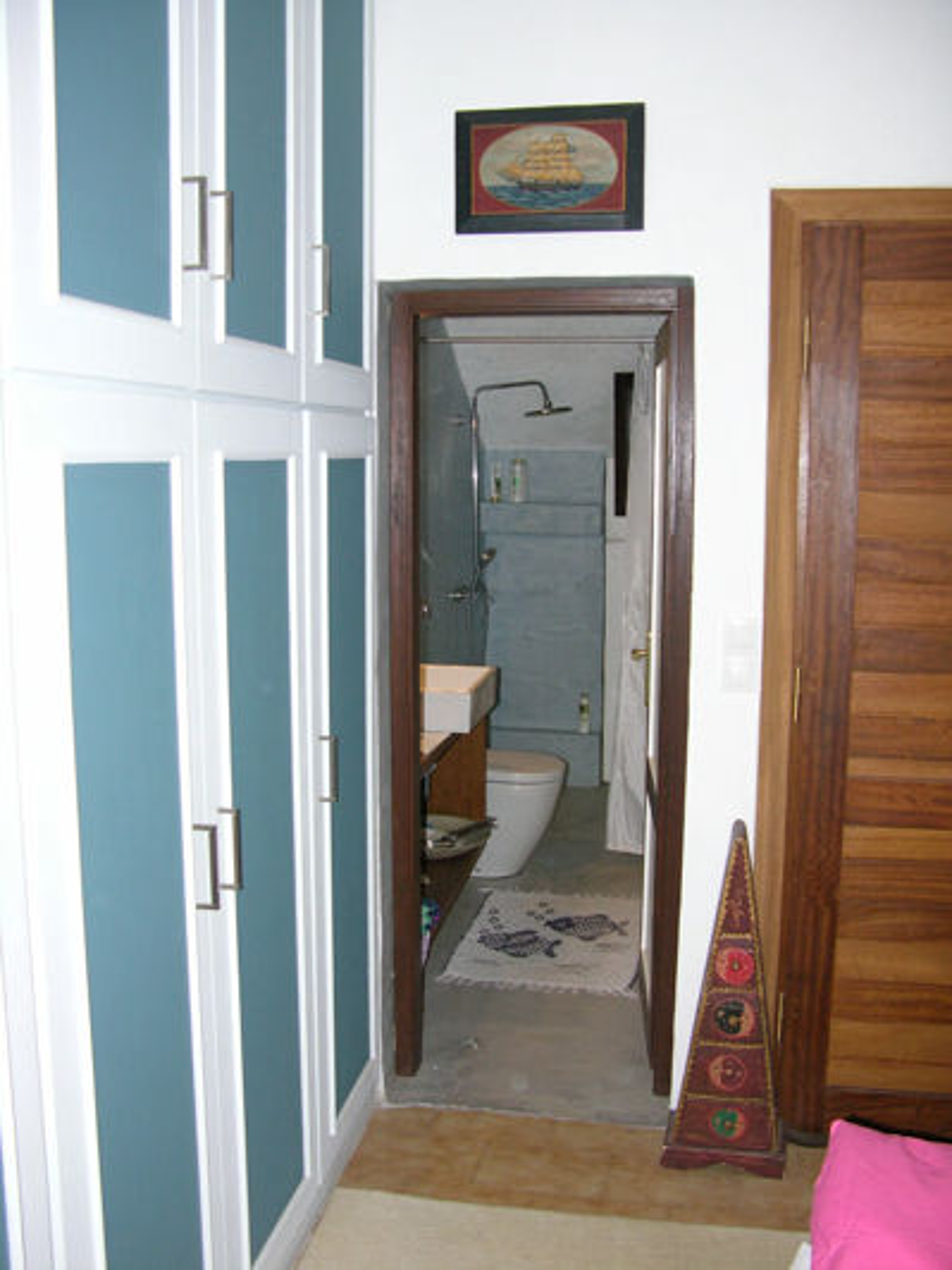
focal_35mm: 35
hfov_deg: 40.7
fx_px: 1283
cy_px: 635
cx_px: 476
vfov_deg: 52.6
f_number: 2.8
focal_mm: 8.9
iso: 200
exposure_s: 1/60.1
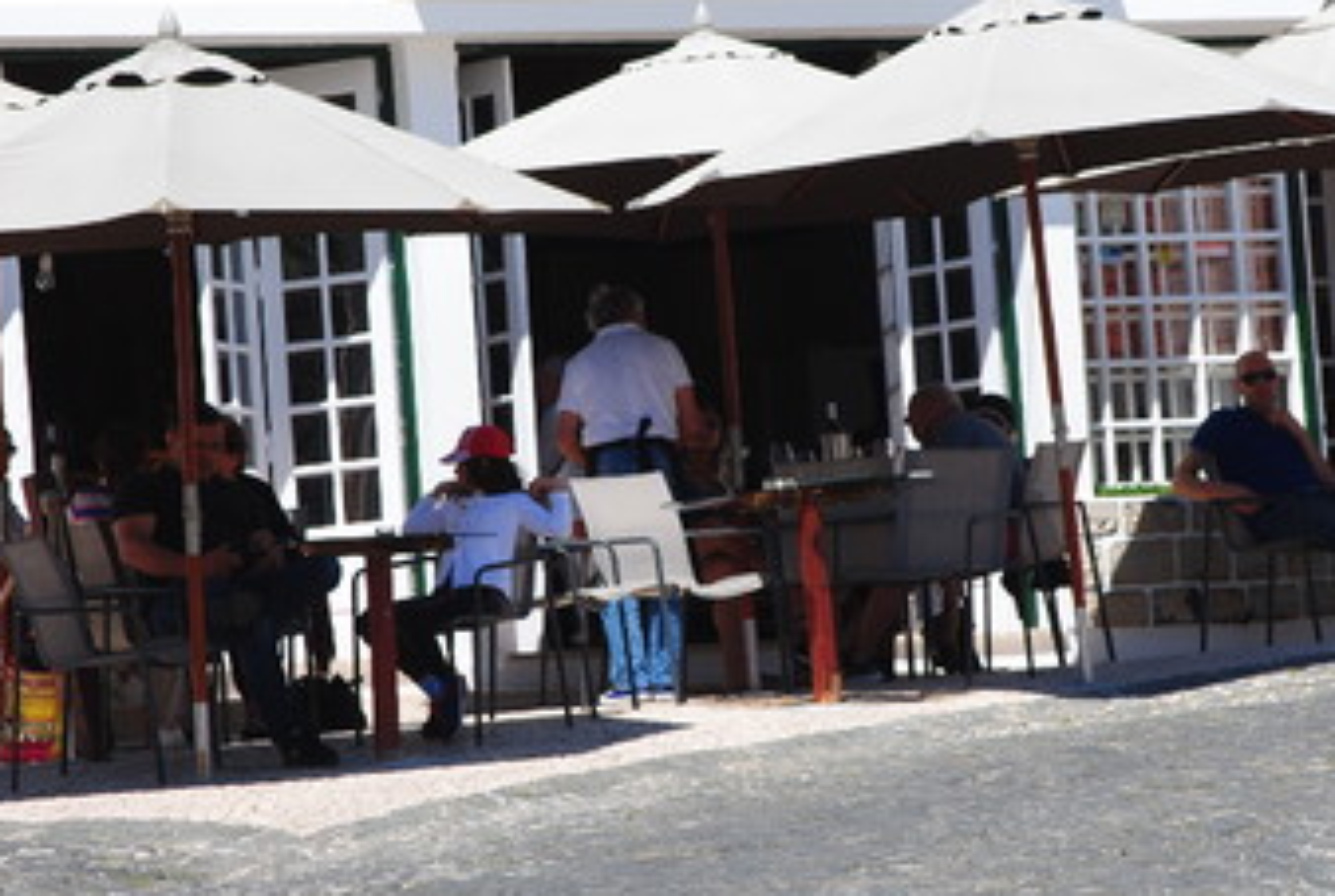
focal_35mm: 278
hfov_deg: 7.4
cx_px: 758
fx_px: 10322
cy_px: 430
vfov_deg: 5.0
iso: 110
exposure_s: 1/250
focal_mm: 125
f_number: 10
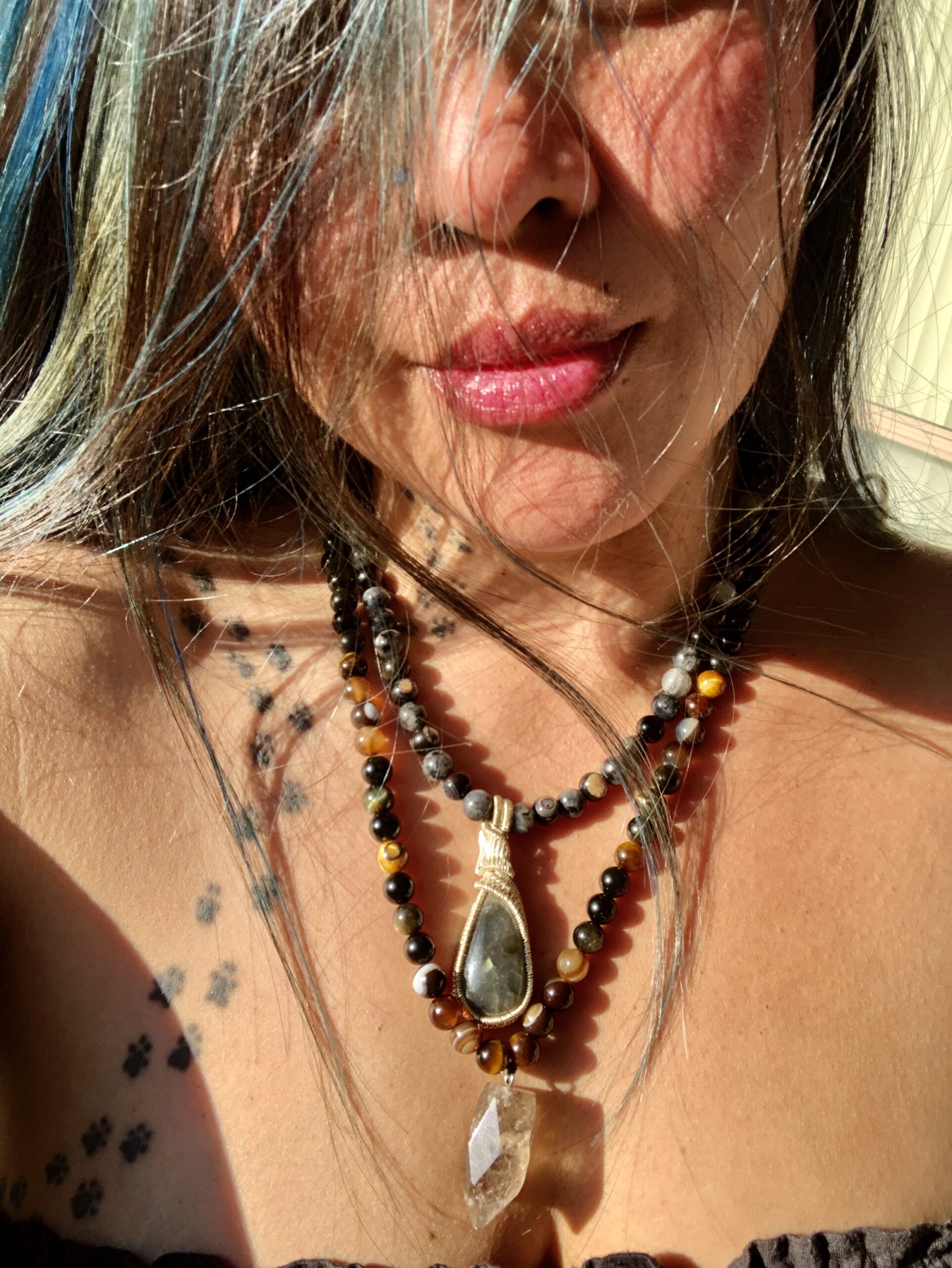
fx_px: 1172
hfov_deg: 44.2
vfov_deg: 56.8
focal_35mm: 32
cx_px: 476
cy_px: 634
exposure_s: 1/231
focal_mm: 2.87
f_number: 2.2
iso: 20
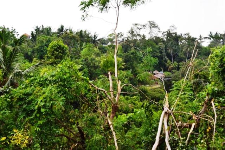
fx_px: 244
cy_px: 75
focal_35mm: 39
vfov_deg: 34.2
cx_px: 112
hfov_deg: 49.5
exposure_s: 1/200
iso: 100
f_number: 6.3
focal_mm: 26
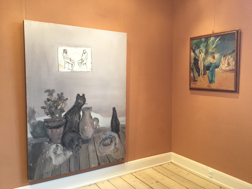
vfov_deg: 45.4
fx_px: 226
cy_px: 94
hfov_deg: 58.4
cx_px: 126
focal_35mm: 31
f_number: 2.4
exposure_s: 1/33
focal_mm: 3.3
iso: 100
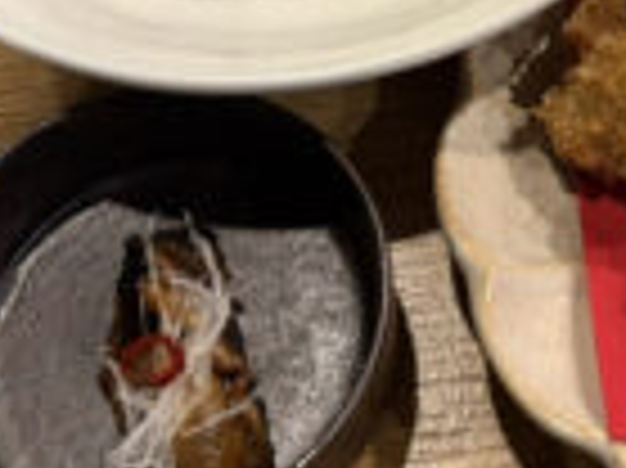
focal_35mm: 80
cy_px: -94
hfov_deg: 23.5
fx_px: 1445
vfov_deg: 17.5
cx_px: 606
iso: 320
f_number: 1.6
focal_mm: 5.96
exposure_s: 1/60
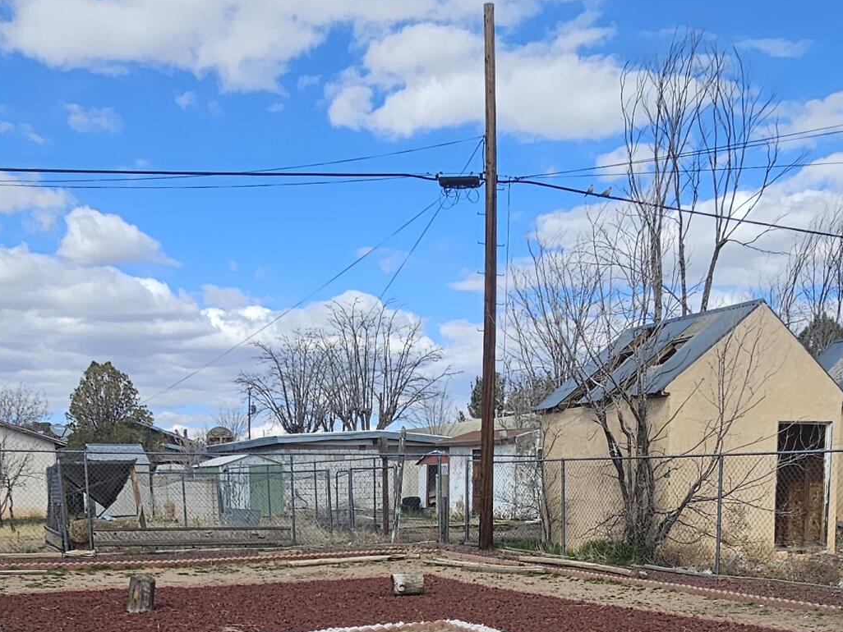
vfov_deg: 34.2
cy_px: 642
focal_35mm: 38
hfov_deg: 48.9
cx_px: 399
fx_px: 926
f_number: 2.2
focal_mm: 2.2
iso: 50
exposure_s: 1/2122
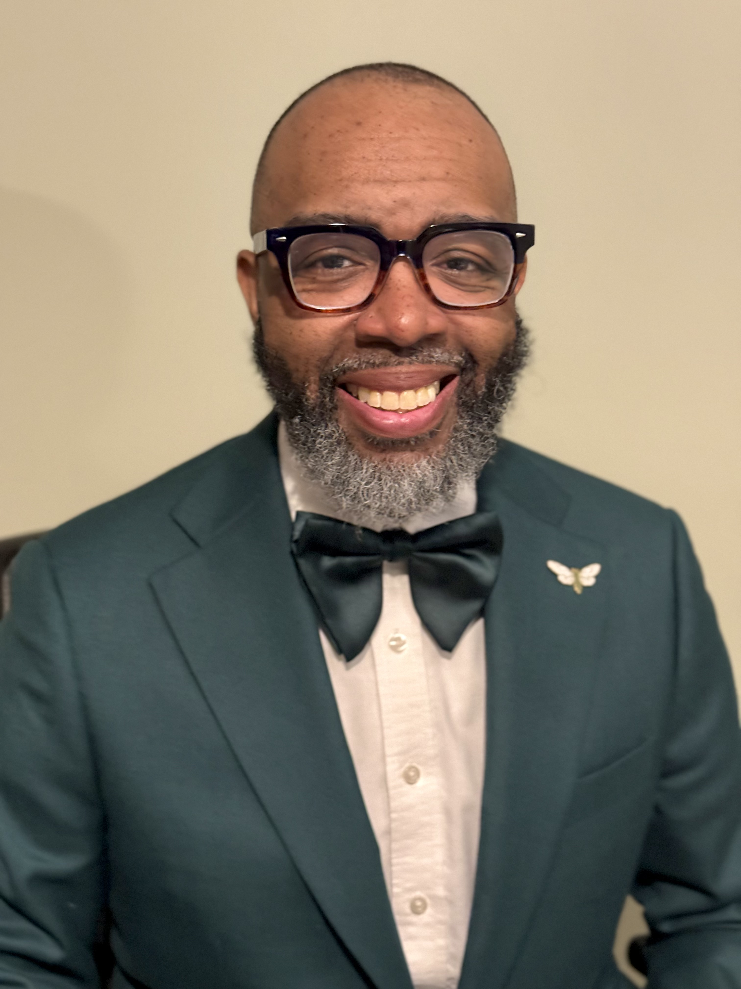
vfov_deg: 39.7
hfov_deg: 30.3
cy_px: 494
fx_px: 1370
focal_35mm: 48
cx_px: 370
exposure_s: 1/20
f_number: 1.78
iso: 800
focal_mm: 6.76
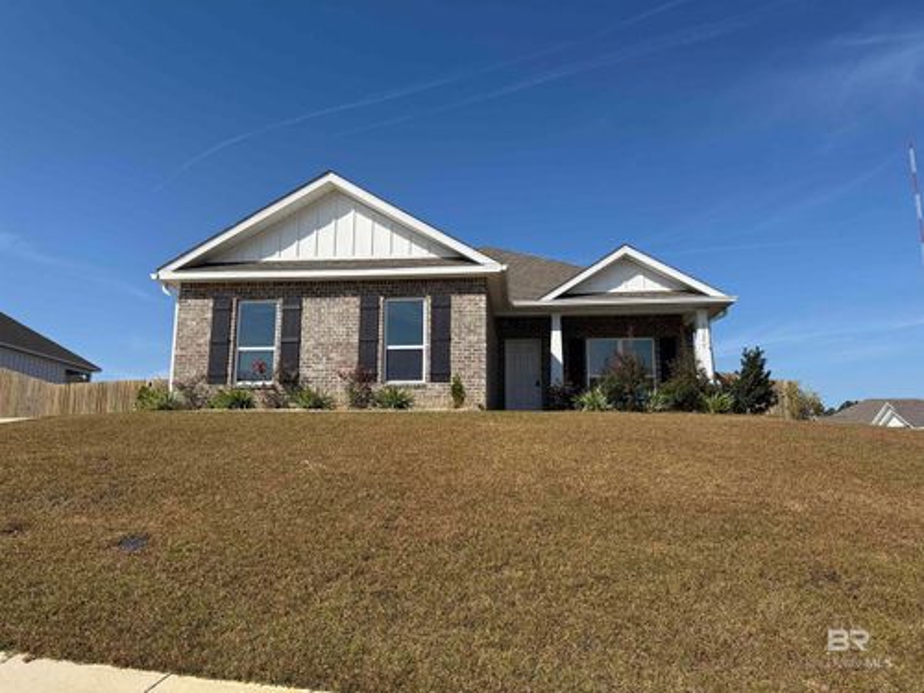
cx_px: 462
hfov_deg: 71.6
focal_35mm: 24
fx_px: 641
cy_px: 346
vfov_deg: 56.8
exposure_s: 1/6173
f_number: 1.78
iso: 80
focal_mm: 6.76
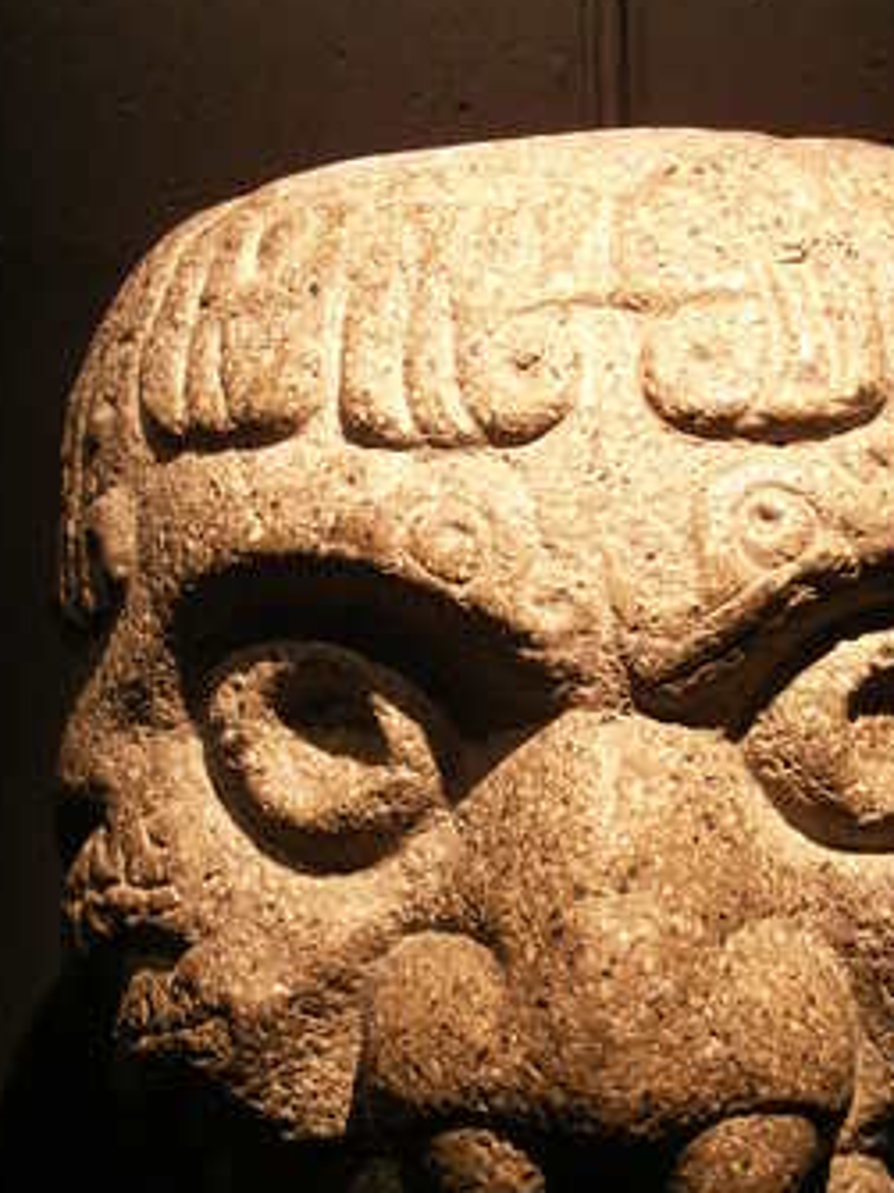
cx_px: 616
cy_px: 776
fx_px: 2274
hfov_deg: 22.1
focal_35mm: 66
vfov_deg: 29.2
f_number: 3.5
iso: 100
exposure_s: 1/8
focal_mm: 9.7
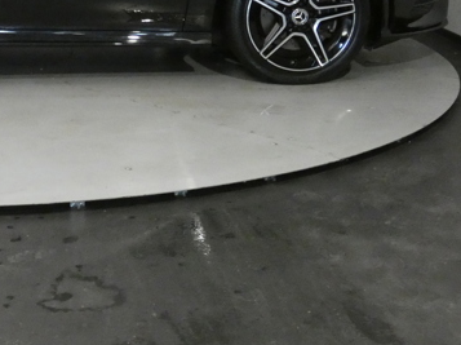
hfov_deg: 20.5
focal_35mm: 92
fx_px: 1224
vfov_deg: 15.7
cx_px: -27
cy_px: 1
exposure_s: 1/80
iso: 1250
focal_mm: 7.3
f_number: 3.6
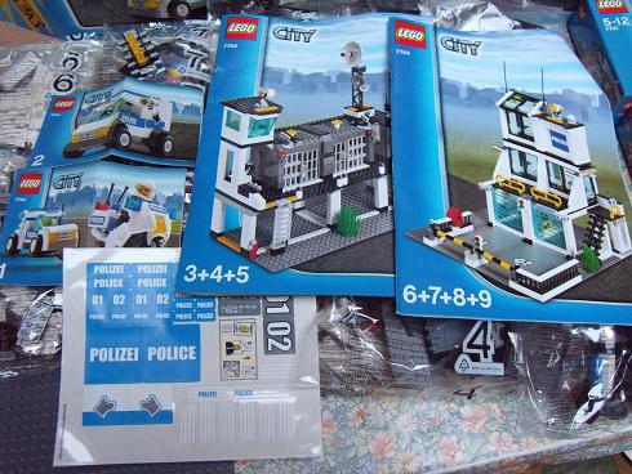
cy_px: 237
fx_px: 511
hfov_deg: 63.4
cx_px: 316
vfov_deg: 49.8
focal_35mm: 28
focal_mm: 6
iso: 400
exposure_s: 1/20
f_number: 2.8
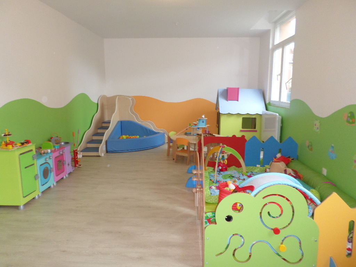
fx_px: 257
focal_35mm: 25
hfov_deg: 69.4
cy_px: 134
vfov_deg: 54.9
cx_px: 178
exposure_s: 1/30
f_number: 2.5
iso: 200
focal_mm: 4.5
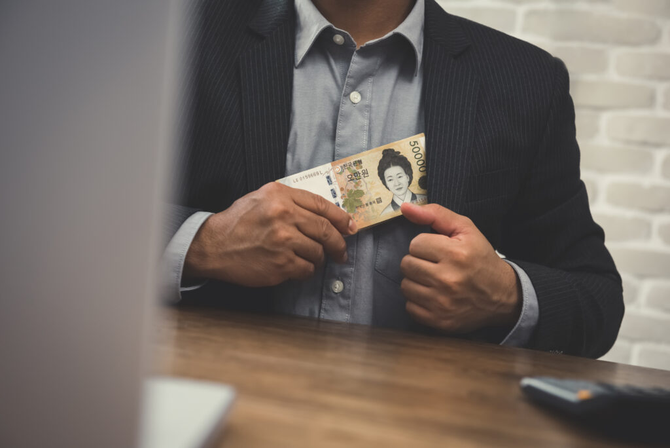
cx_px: 335
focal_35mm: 70
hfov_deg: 28.8
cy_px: 224
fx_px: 1303
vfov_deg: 19.5
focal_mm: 70
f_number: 4.5
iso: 320
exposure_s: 1/80
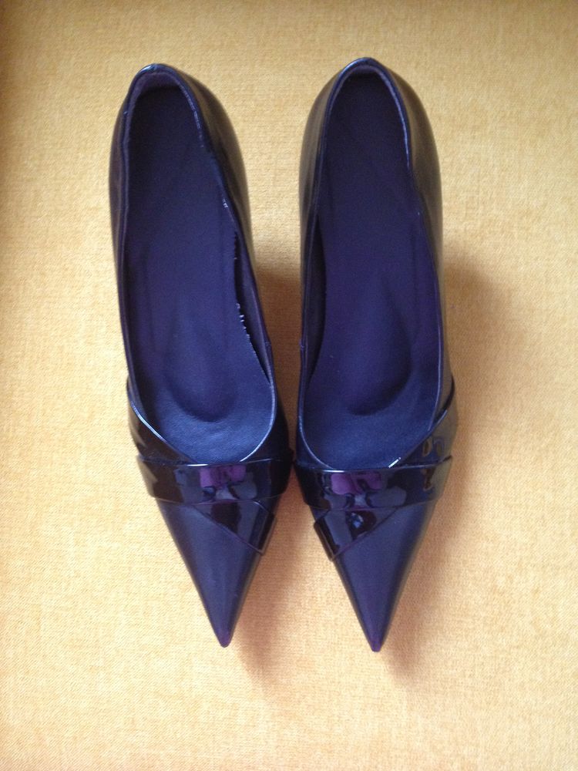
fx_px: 779
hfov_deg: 40.7
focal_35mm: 35
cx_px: 289
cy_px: 386
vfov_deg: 52.6
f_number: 2.4
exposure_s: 1/20
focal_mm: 4.28
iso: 250
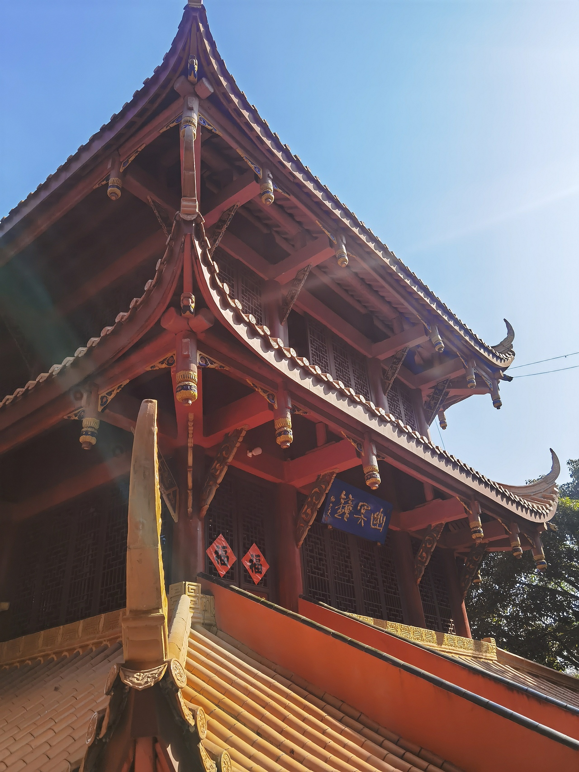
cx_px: 290
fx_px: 602
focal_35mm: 27
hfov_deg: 51.3
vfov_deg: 65.3
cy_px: 386
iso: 50
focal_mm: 6.71
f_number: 1.9
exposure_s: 1/4545
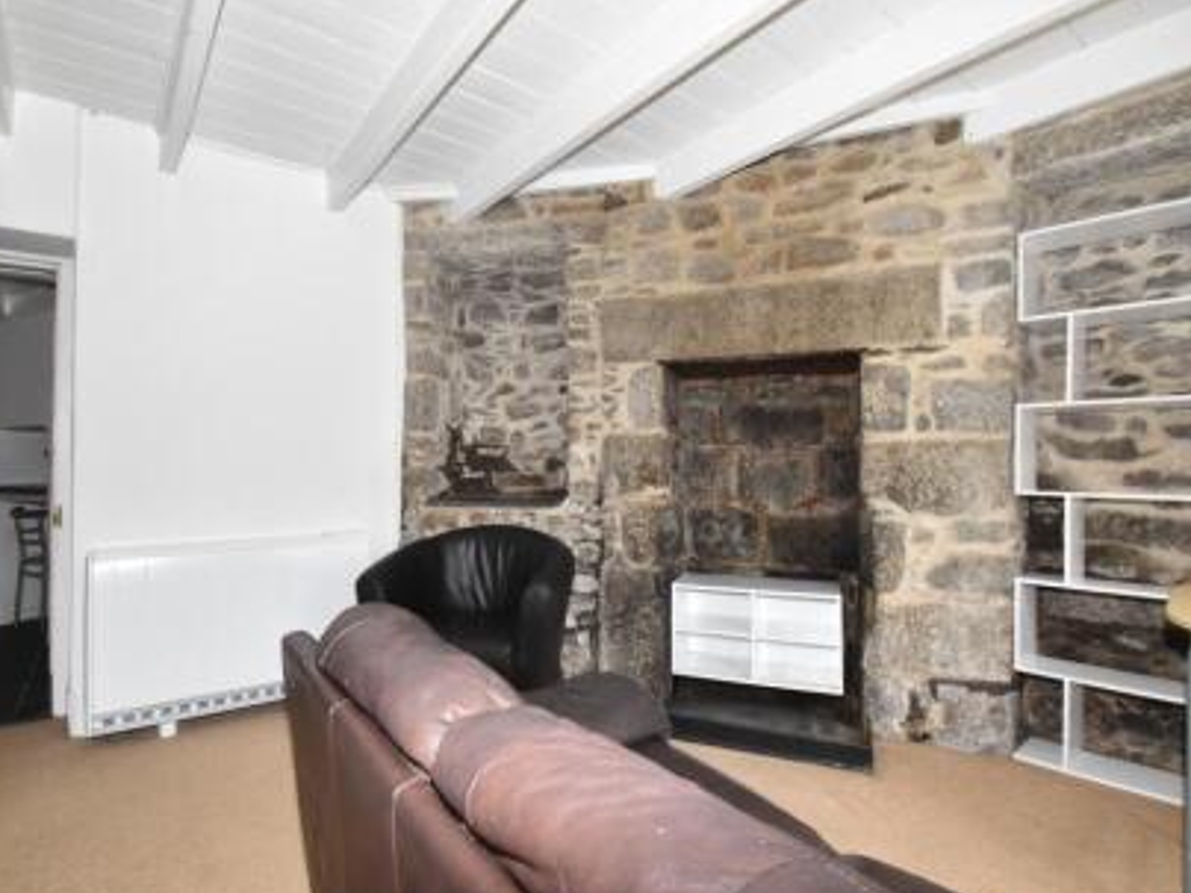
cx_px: 575
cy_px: 458
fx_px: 585
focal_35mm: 17
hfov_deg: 91.0
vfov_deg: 74.7
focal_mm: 10
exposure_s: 1/60
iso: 1250
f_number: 13
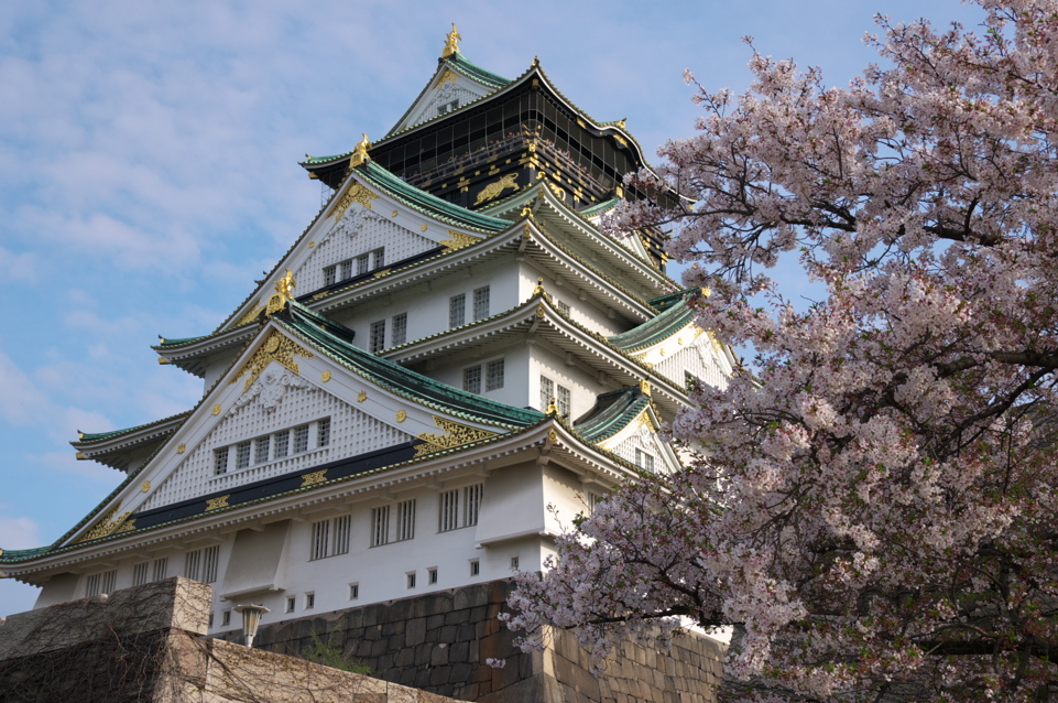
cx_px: 508
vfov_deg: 27.4
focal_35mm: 49
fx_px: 1438
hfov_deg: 40.4
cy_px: 356
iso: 200
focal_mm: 31
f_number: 8
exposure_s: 1/400
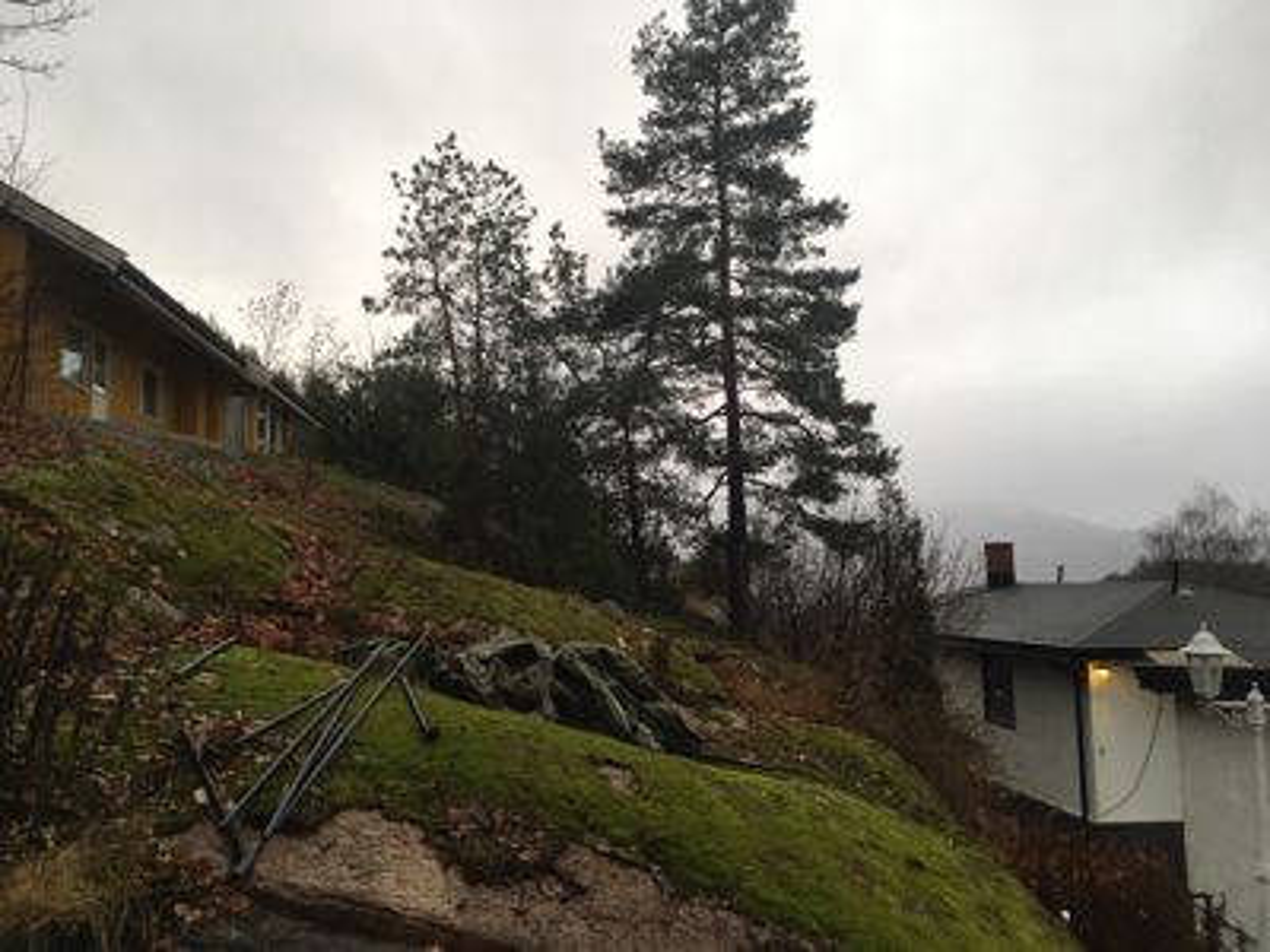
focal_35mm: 29
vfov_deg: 48.2
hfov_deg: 61.7
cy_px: 476
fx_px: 1064
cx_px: 635
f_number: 2.2
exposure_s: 1/33
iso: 50
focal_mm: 4.15
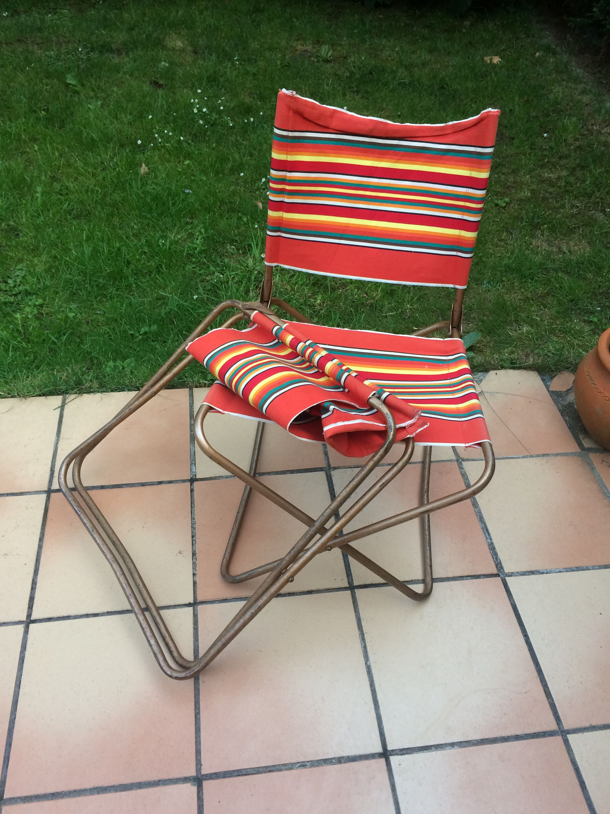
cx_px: 305
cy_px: 407
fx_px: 681
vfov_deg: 61.7
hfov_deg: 48.2
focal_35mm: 29
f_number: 2.2
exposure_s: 1/33
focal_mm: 4.15
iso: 40
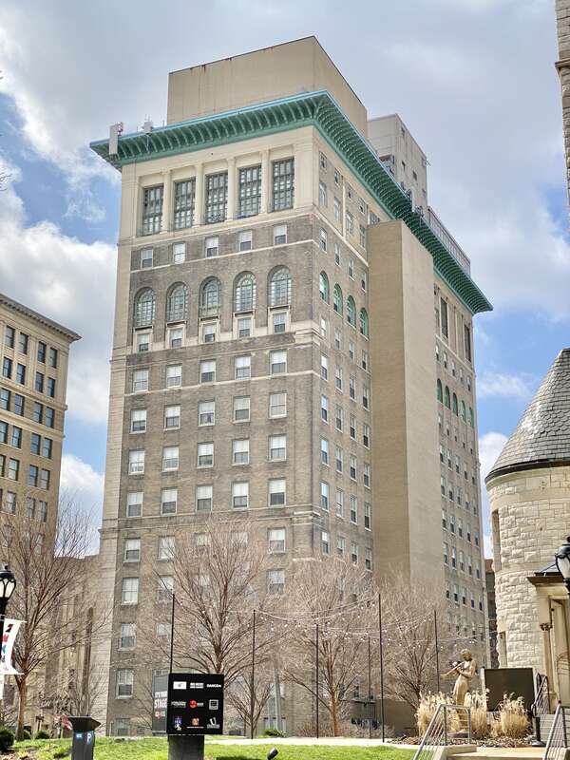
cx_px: 285
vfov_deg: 36.8
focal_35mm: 52
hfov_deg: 28.0
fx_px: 1142
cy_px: 380
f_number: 2
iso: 20
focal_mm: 6
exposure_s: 1/2817
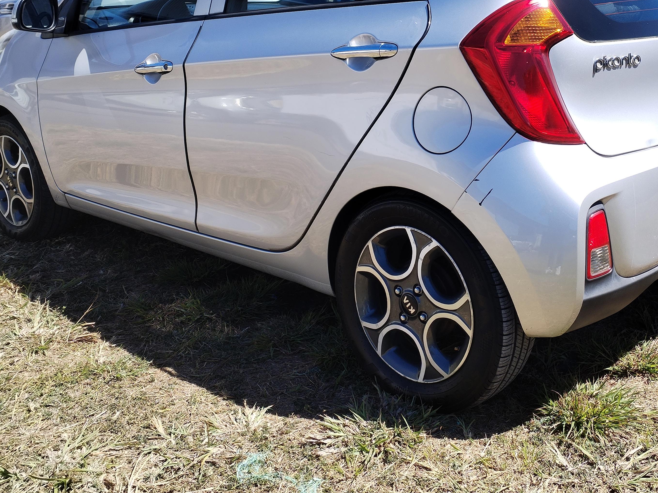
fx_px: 931
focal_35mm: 49
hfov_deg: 38.8
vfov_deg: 29.2
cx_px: 395
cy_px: 124
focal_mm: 4.75
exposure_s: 1/886
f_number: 1.8
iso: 100
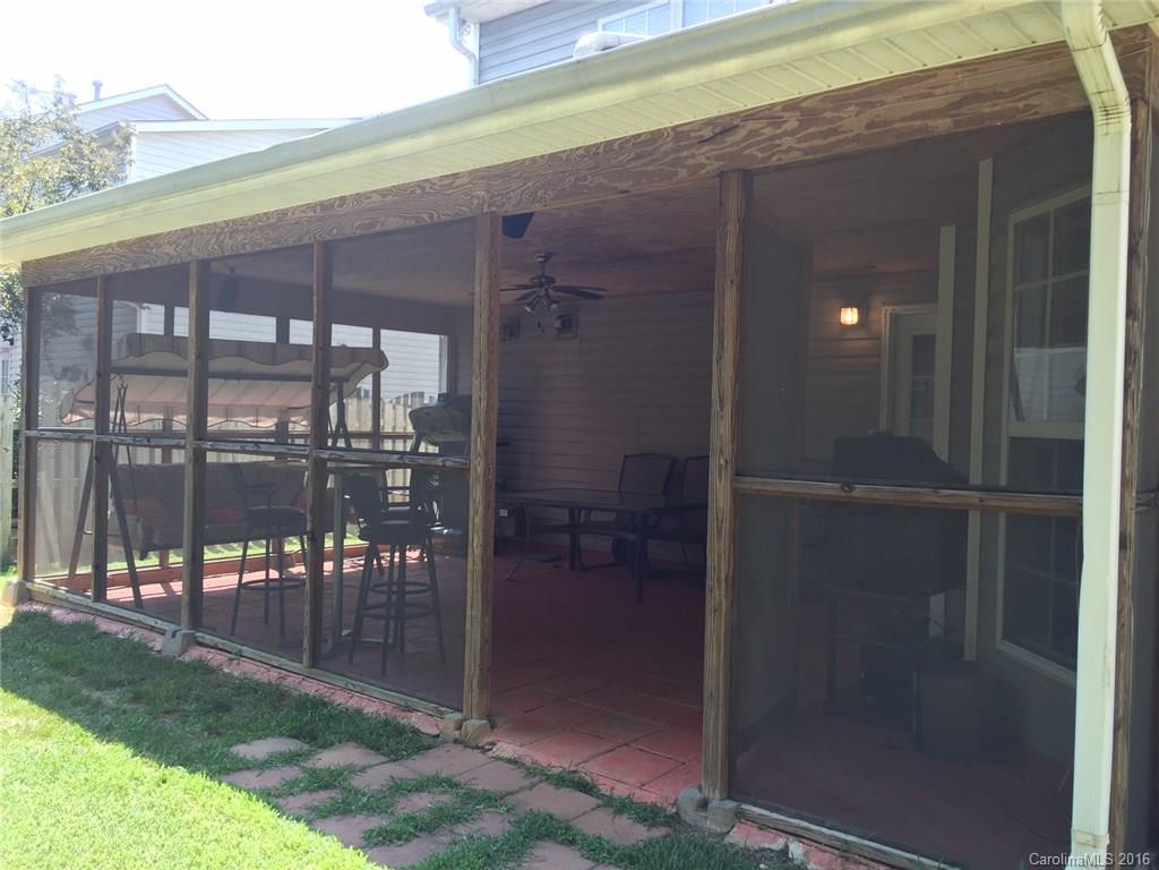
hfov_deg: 61.7
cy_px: 435
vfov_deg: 48.2
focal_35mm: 29
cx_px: 580
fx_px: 971
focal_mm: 4.15
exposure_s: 1/136
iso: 32
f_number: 2.2
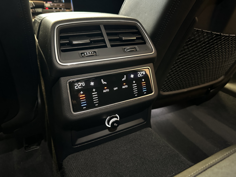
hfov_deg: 71.6
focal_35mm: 24
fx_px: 164
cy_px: 88
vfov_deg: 56.8
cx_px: 118
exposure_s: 1/27
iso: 1600
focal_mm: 6.86
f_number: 1.78
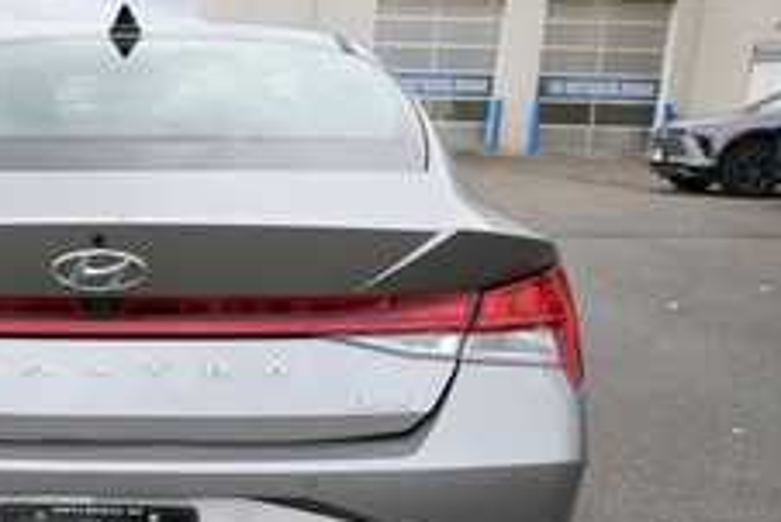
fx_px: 1150
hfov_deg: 35.5
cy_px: 396
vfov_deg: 25.2
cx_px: 97
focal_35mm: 53
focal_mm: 20
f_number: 5.6
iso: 200
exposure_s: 1/250
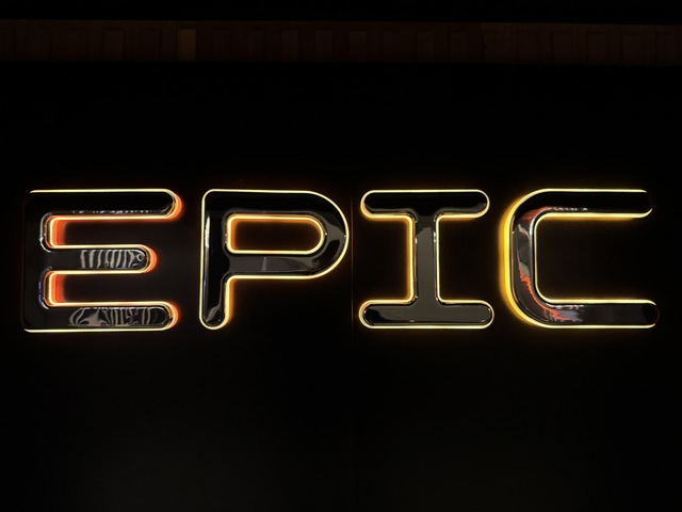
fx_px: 473
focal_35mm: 24
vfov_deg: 56.8
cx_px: 341
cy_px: 256
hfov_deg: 71.6
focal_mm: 6.76
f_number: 1.78
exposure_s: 1/52
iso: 800
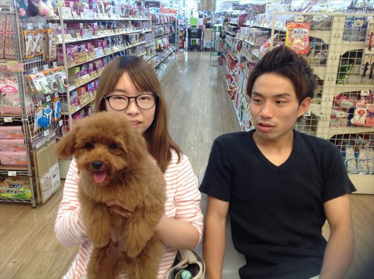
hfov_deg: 52.7
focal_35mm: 35
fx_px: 378
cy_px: 140
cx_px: 187
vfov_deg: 40.6
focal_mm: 4.28
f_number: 2.4
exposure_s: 1/24
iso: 50
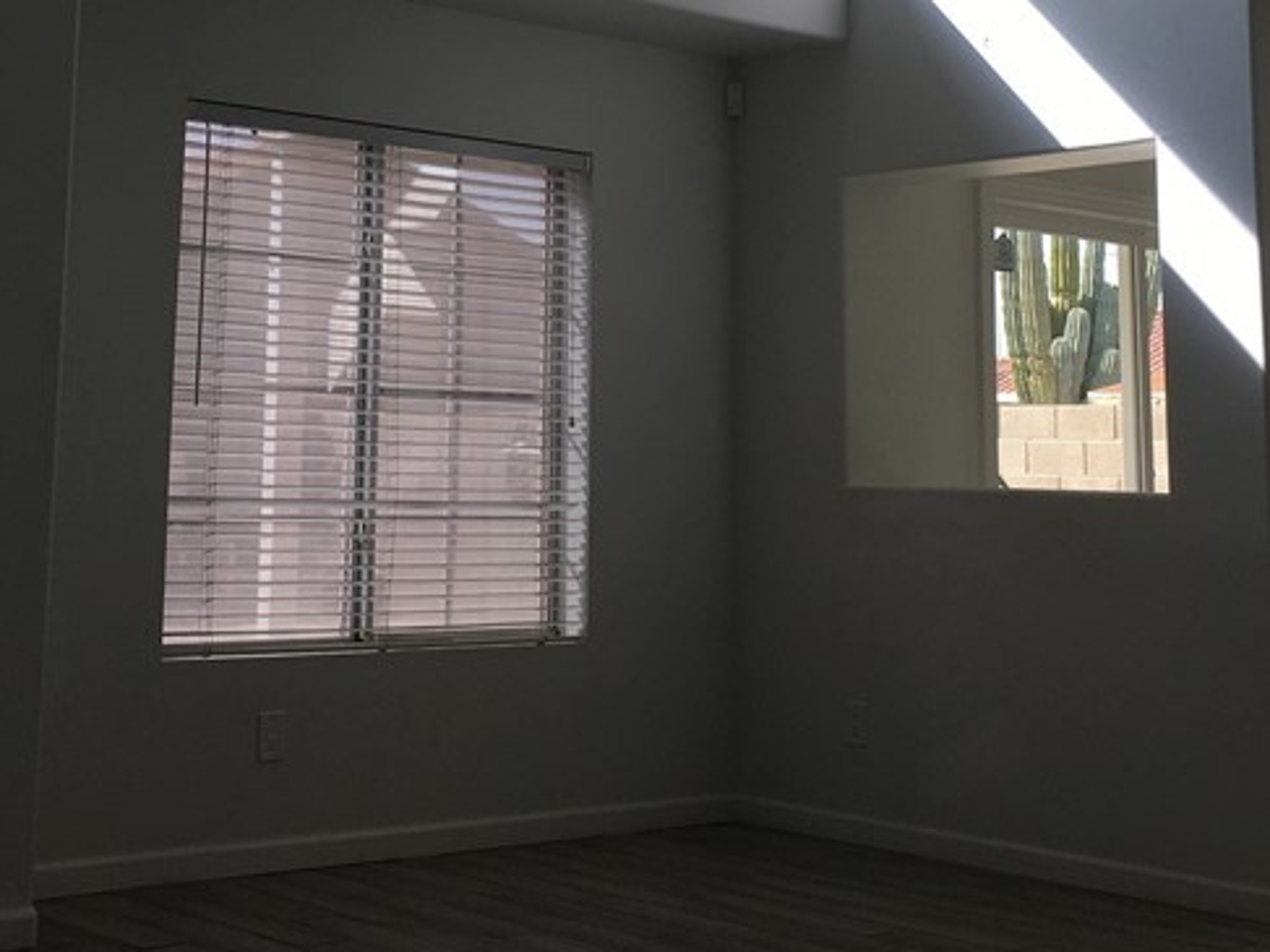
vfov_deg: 23.4
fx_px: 2237
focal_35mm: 61
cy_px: 104
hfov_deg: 31.6
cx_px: 498
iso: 25
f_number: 2.2
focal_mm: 4.15
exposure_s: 1/306
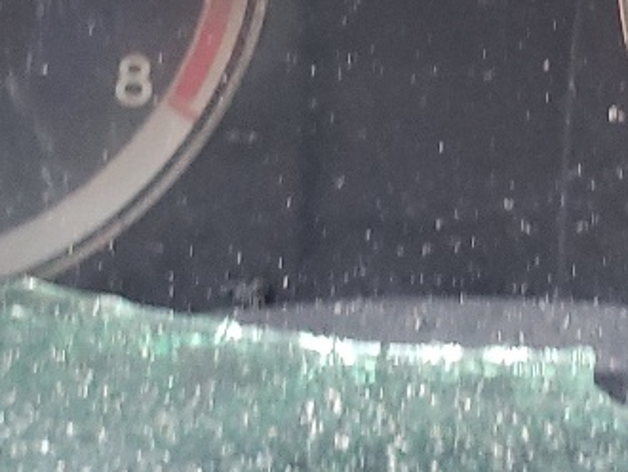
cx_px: 440
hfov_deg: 15.6
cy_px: -97
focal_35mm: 126
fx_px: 2288
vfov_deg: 11.5
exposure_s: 1/60.2
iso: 332
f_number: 1.5
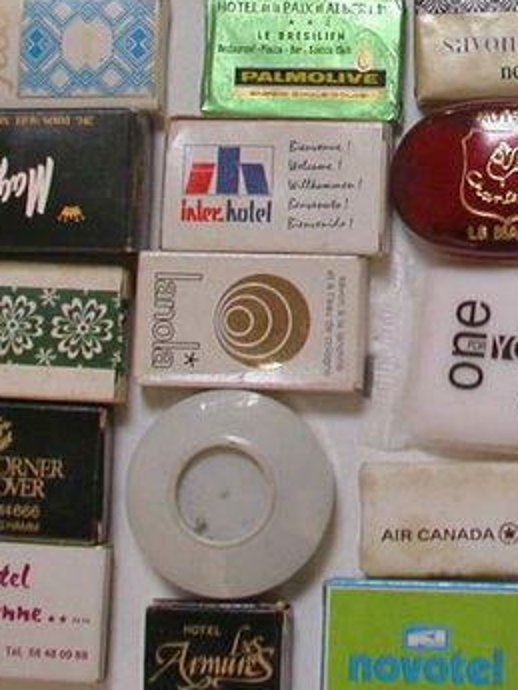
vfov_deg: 17.5
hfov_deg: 13.0
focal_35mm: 110
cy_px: 4
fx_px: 2193
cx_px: 698
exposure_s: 1/82
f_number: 3.3
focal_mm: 7.85
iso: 100
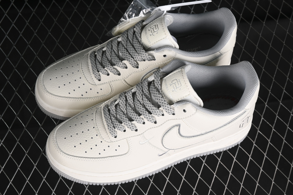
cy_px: 98
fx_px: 610
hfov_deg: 27.0
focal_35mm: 75
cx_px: 146
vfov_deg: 18.2
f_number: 7.1
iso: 160
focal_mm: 50
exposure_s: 1/80
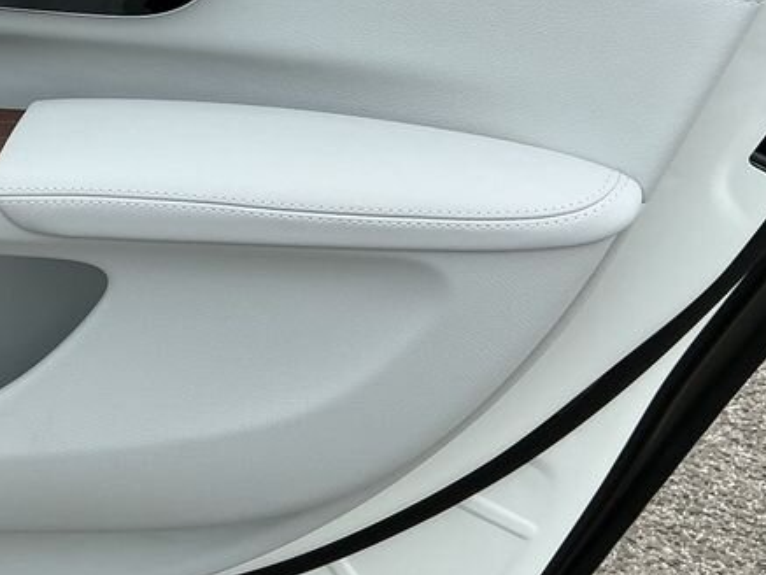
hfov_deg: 27.7
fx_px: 1505
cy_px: 77
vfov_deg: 21.2
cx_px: 112
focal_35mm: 68
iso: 25
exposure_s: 1/469
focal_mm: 3
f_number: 1.8
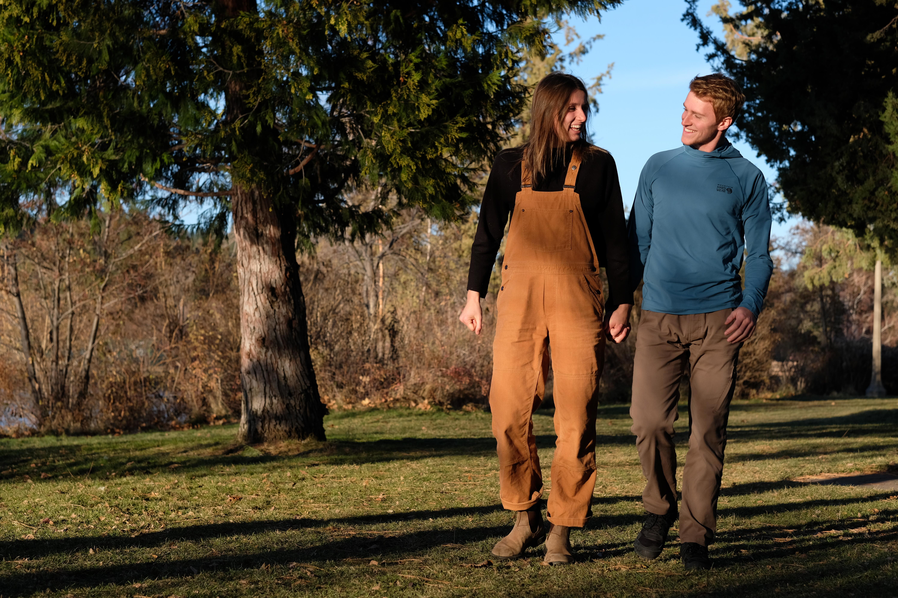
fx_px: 2095
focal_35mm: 84
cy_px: 299
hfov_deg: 24.2
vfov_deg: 16.3
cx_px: 449
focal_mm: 56
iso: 250
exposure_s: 1/1000
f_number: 4.5
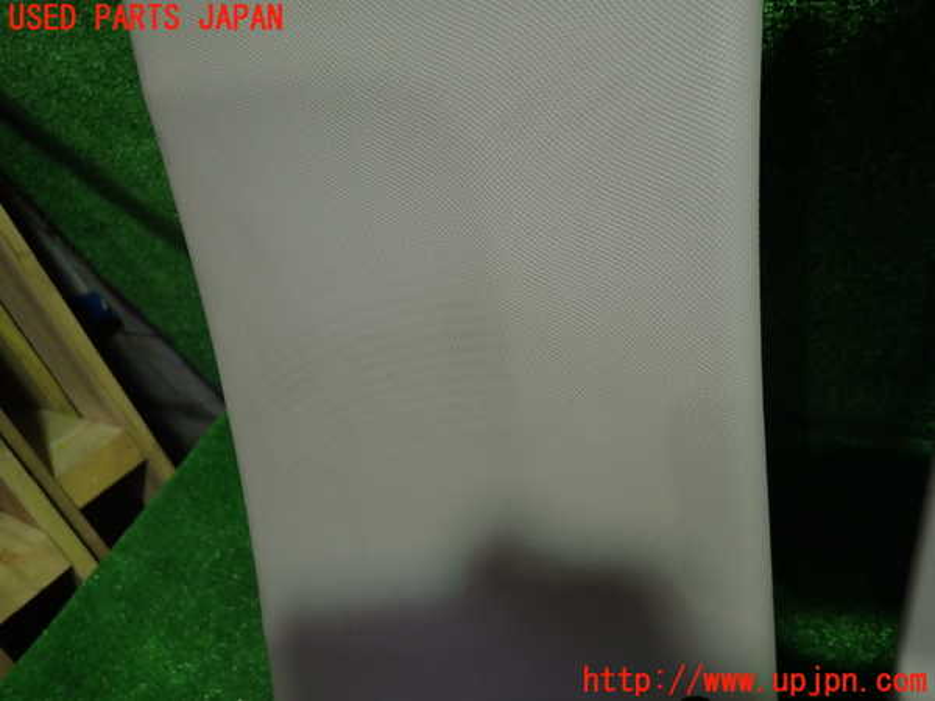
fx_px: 675
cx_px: 468
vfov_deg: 54.9
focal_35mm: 25
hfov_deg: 69.4
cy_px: 350
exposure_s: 1/60
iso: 200
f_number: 2
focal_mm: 4.5
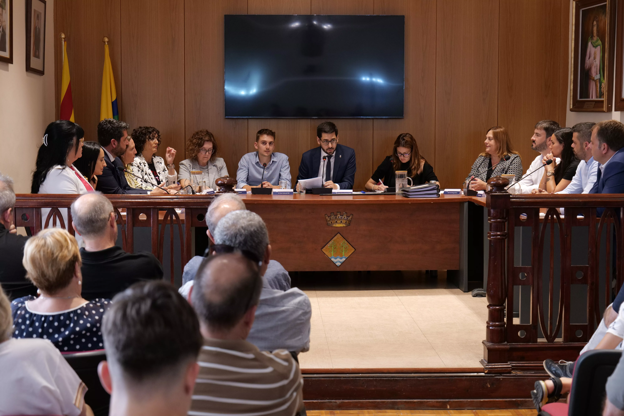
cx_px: 312
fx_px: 1040
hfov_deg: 33.4
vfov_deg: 22.6
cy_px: 208
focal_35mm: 60
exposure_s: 1/80
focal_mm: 60
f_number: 5.6
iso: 2000
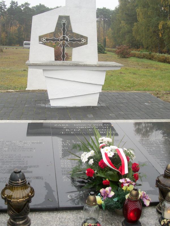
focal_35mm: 32
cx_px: 85
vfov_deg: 56.8
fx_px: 210
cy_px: 113
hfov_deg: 44.2
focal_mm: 5.7
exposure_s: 1/100
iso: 80
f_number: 2.9
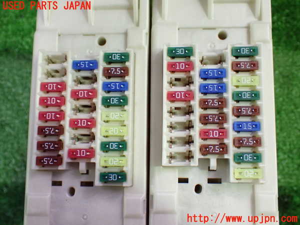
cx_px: 150
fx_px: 355
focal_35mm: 41
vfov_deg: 35.1
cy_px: 112
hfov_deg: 45.8
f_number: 2.8
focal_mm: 7.31
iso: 800
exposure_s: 1/50
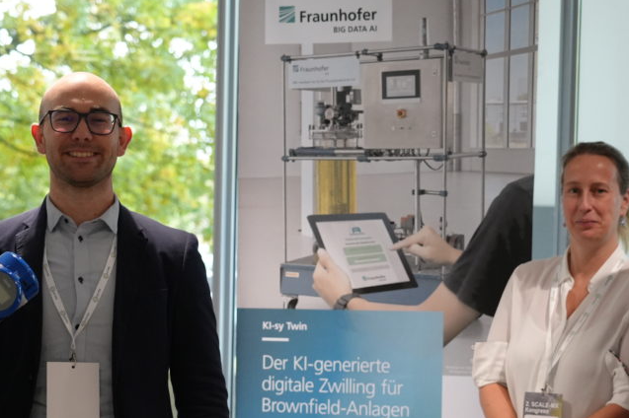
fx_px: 1711
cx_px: 243
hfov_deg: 20.8
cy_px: 320
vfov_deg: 13.9
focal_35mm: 98
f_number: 4
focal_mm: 52
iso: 3200
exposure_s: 1/160
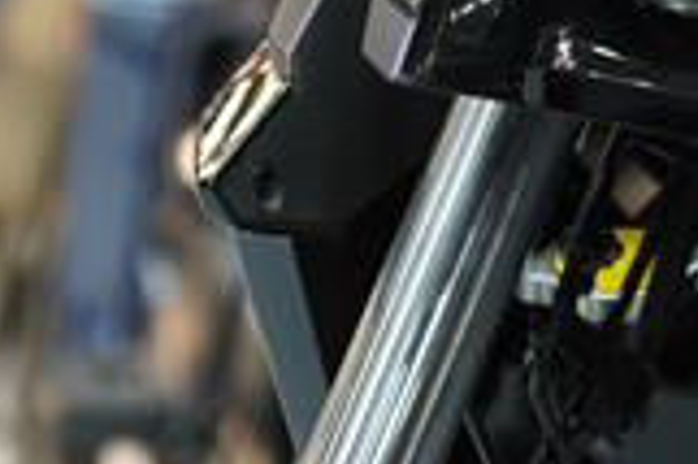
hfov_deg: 5.6
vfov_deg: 3.7
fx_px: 7050
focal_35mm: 364
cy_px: -278
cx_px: 902
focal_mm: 50
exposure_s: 1/125
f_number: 2.8
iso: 250
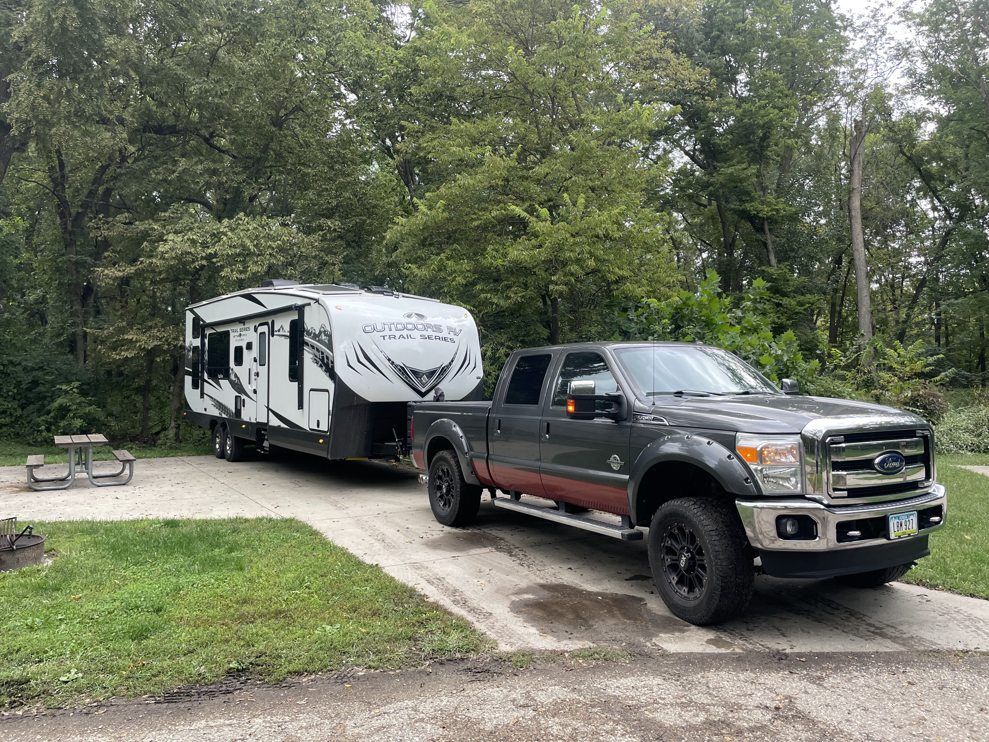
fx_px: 743
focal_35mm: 26
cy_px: 371
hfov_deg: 67.3
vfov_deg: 53.1
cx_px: 494
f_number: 1.6
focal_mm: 4.2
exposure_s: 1/121
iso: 80
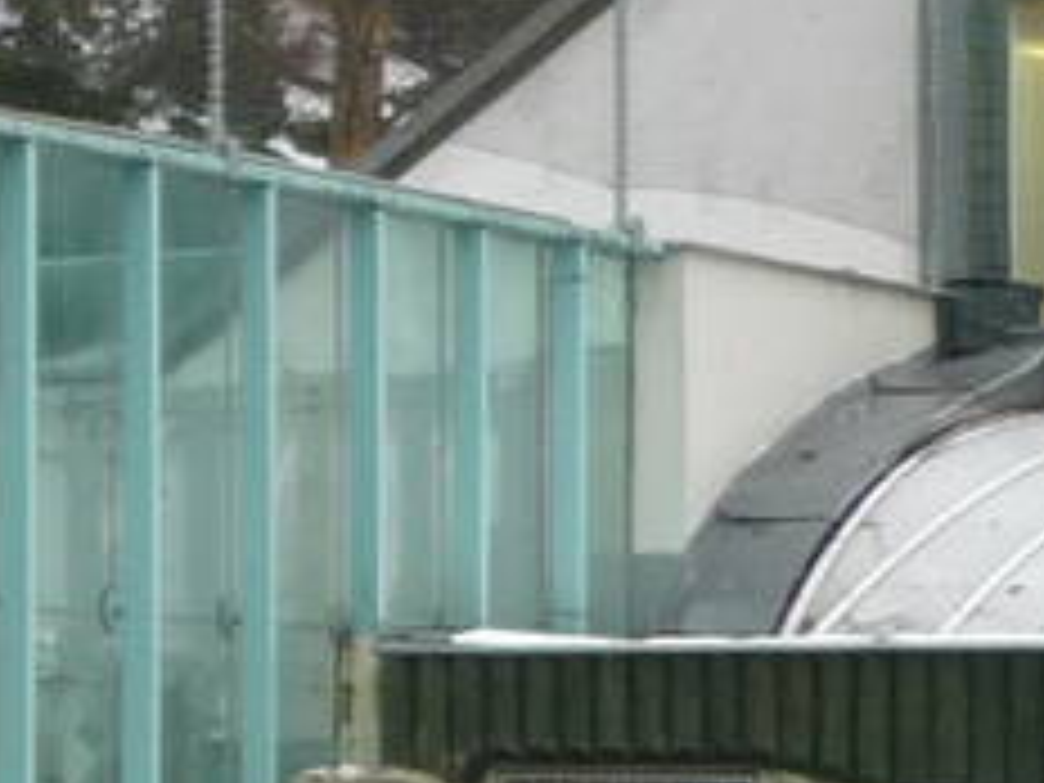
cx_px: -1336
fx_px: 6876
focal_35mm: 228
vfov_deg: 6.5
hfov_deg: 8.1
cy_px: 230
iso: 100
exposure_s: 1/30
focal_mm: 5.5
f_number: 2.8
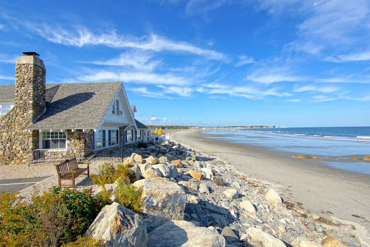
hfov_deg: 95.0
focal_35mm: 16
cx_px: 185
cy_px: 124
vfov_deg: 72.1
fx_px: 170
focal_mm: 11
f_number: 8
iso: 100
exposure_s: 1/500
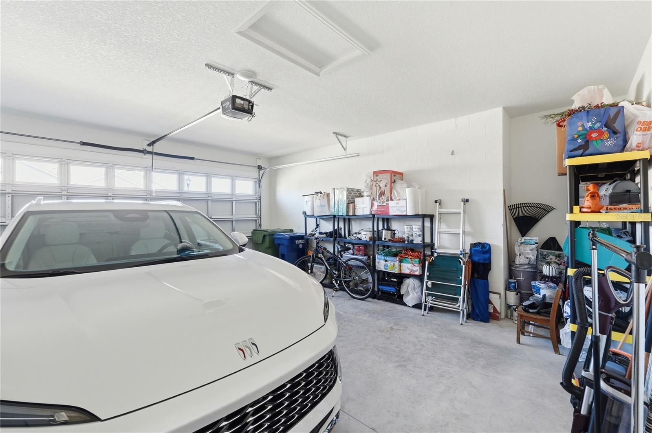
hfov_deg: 100.5
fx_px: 271
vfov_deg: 77.2
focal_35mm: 15
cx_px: 326
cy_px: 216
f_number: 7.1
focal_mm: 10
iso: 100
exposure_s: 1/50
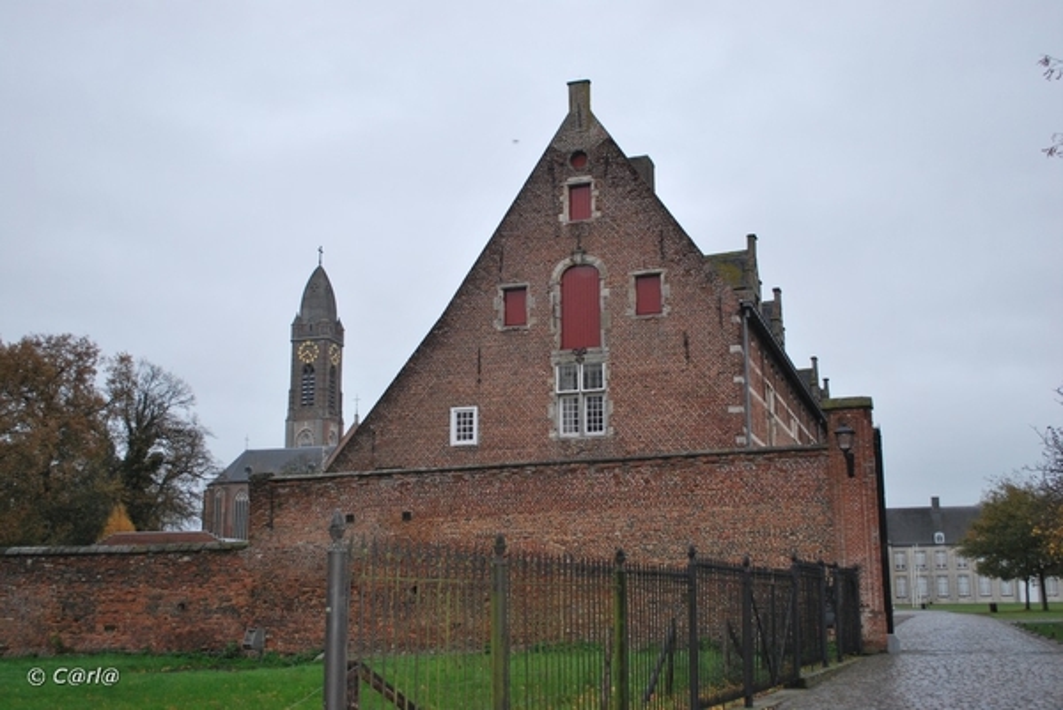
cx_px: 532
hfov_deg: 53.1
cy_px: 355
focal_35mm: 36
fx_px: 1064
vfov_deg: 36.9
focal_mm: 24
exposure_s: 1/60
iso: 400
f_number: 4.2
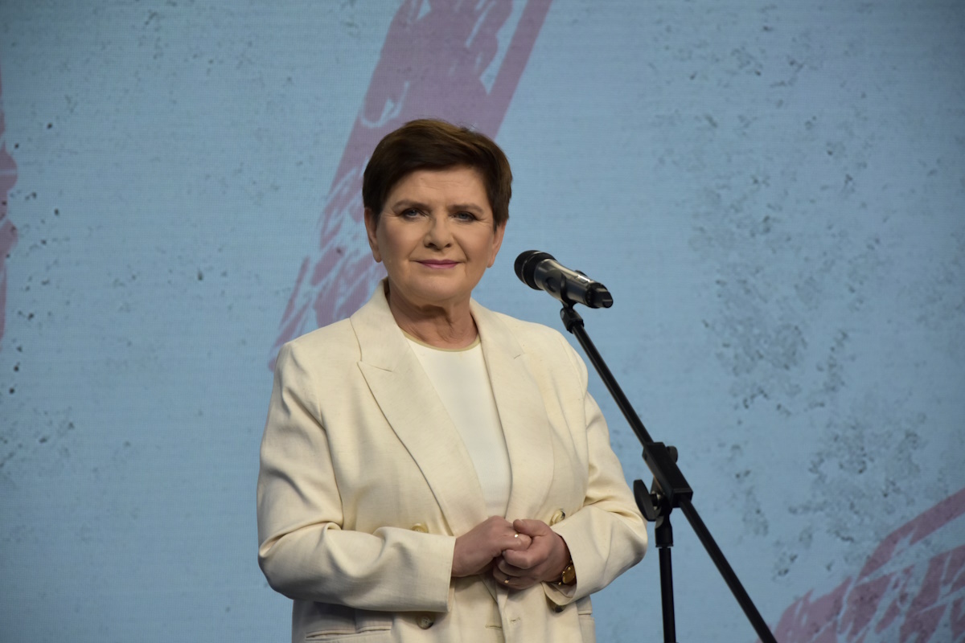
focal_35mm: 158
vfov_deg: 8.7
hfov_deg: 13.0
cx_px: 482
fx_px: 4222
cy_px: 322
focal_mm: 105
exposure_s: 1/250
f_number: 5.6
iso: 800
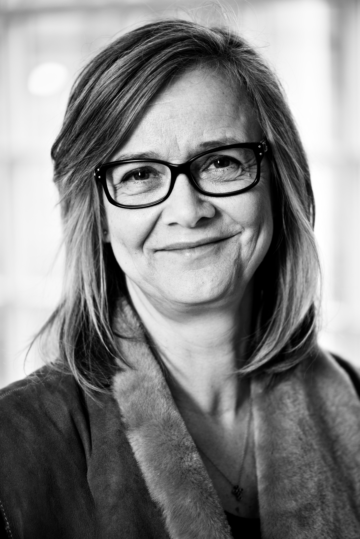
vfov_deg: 19.5
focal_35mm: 105
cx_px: 180
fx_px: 1574
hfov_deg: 13.1
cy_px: 270
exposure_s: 1/80
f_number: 3.5
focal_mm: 105
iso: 400
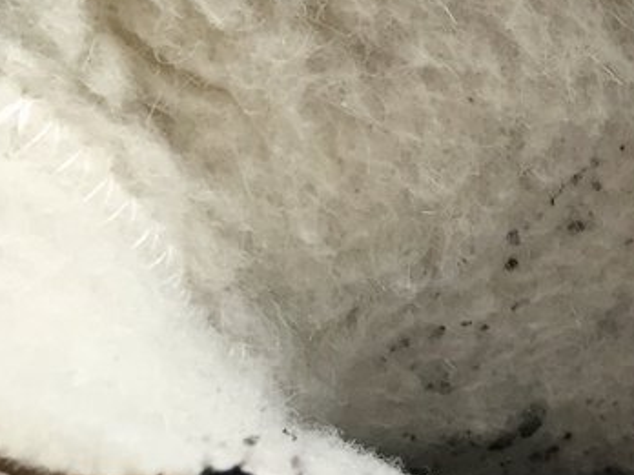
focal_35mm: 111
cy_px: 402
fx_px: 2033
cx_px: 914
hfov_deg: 16.4
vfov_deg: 13.3
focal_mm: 4.15
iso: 100
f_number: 2.2
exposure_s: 1/33
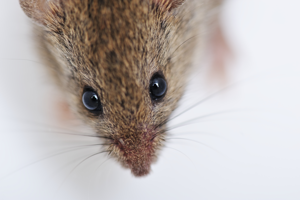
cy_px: 100
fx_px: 874
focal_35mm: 105
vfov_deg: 13.0
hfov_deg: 19.5
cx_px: 150
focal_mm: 105
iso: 250
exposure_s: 1/160
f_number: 7.1
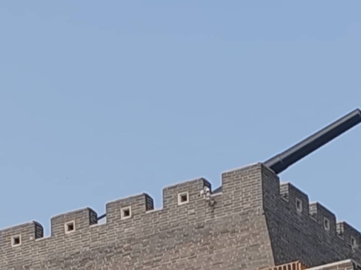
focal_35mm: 210
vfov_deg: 7.0
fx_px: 2190
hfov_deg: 9.4
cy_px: 384
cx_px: 123
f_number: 1.8
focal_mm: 6.14
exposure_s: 1/710
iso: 50
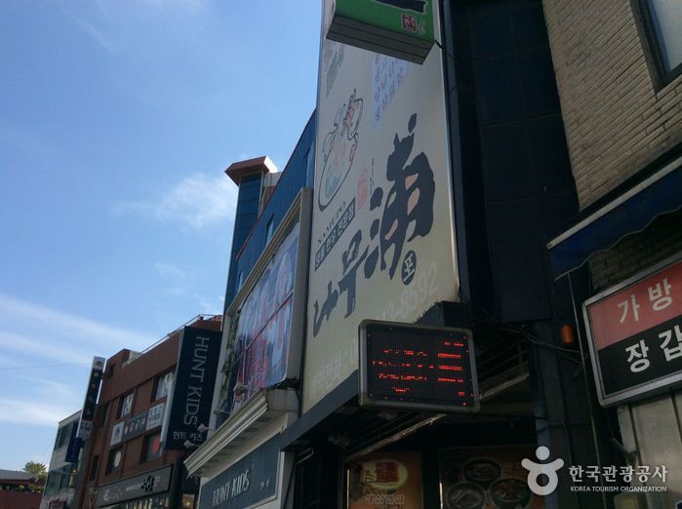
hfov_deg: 55.4
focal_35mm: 33
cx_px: 341
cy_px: 254
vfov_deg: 42.8
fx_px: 649
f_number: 2.4
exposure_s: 1/1330
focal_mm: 3.3
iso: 32
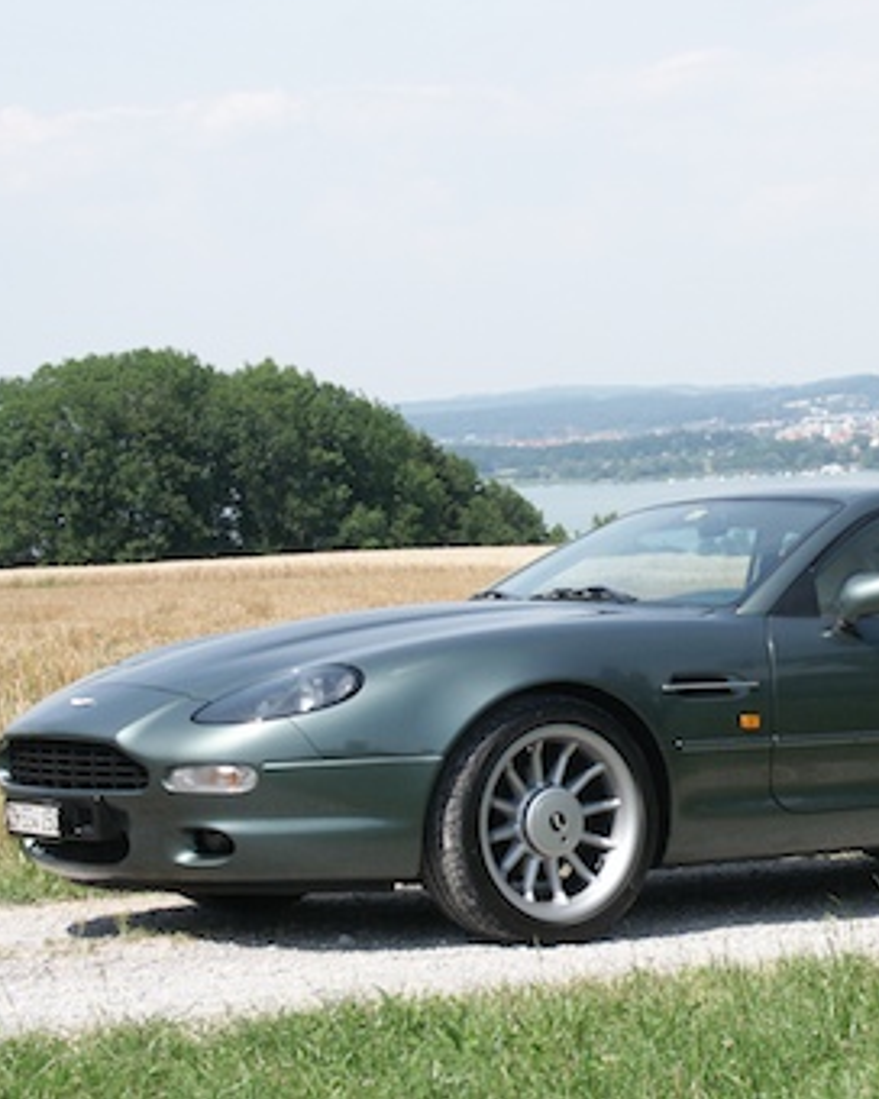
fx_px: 3447
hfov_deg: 14.4
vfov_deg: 18.1
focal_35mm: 106
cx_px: 714
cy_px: 530
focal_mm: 19.14
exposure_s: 1/350
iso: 100
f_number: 6.7
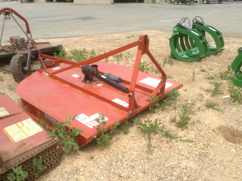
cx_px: 121
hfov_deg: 55.4
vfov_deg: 42.8
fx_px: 230
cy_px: 90
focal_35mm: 33
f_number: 2.4
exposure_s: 1/698
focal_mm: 3.3
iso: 25
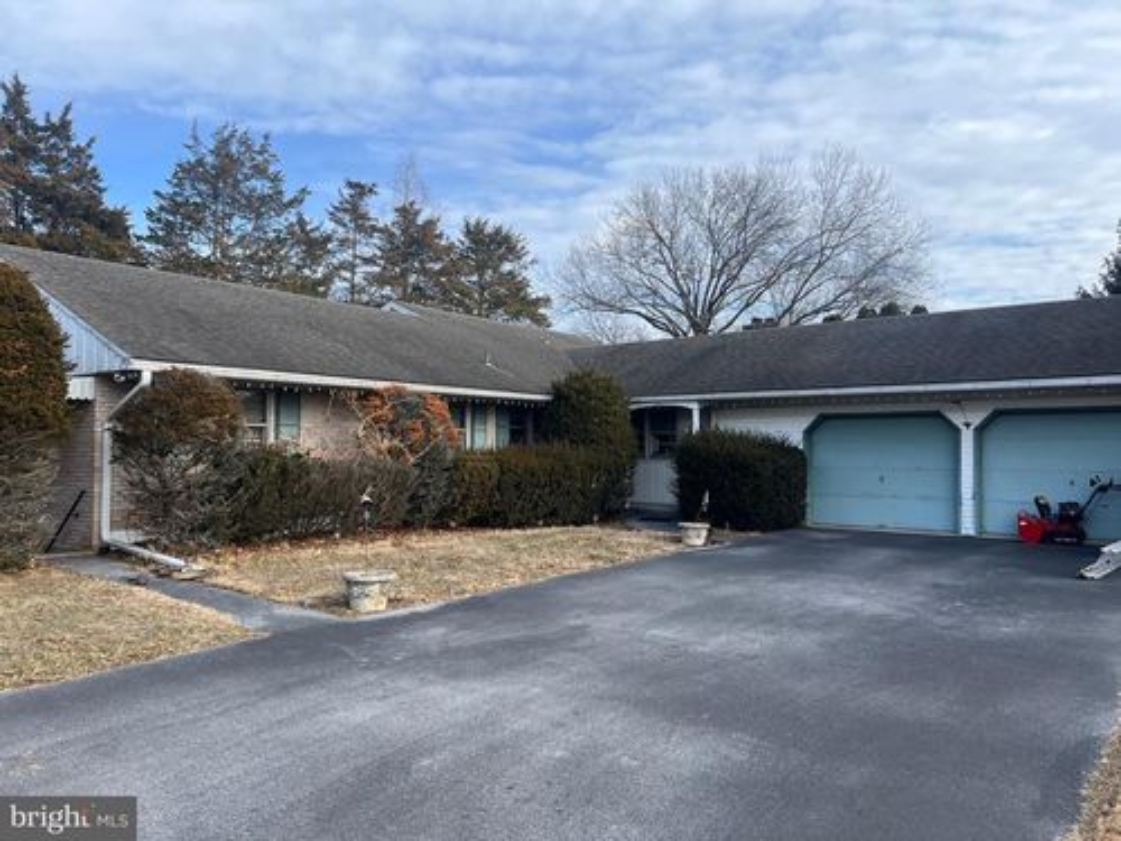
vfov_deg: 53.1
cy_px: 420
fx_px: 842
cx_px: 560
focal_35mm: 26
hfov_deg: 67.3
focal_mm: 5.7
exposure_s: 1/1869
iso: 50
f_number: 1.5
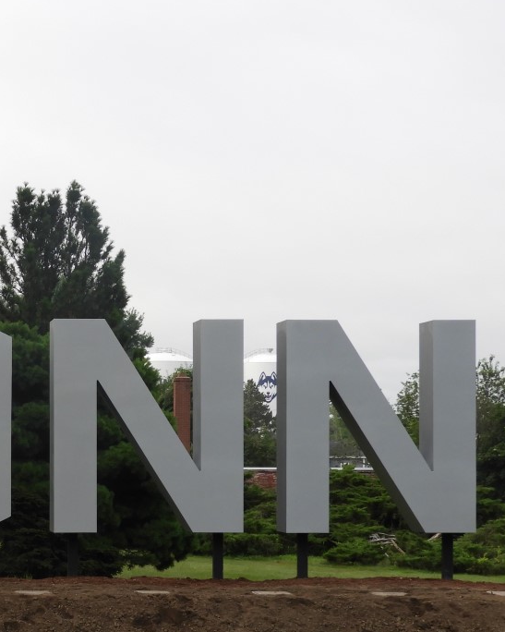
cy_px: 457
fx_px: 2112
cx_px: -76
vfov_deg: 16.9
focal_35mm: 113
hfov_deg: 13.3
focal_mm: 9.9
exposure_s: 1/250
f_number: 4
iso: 100
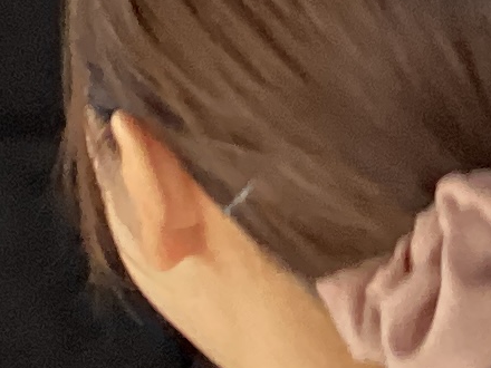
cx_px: 514
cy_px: -269
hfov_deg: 8.5
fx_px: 3262
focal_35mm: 230
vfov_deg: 6.3
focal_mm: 3.3
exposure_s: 1/50
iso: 320
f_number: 2.4
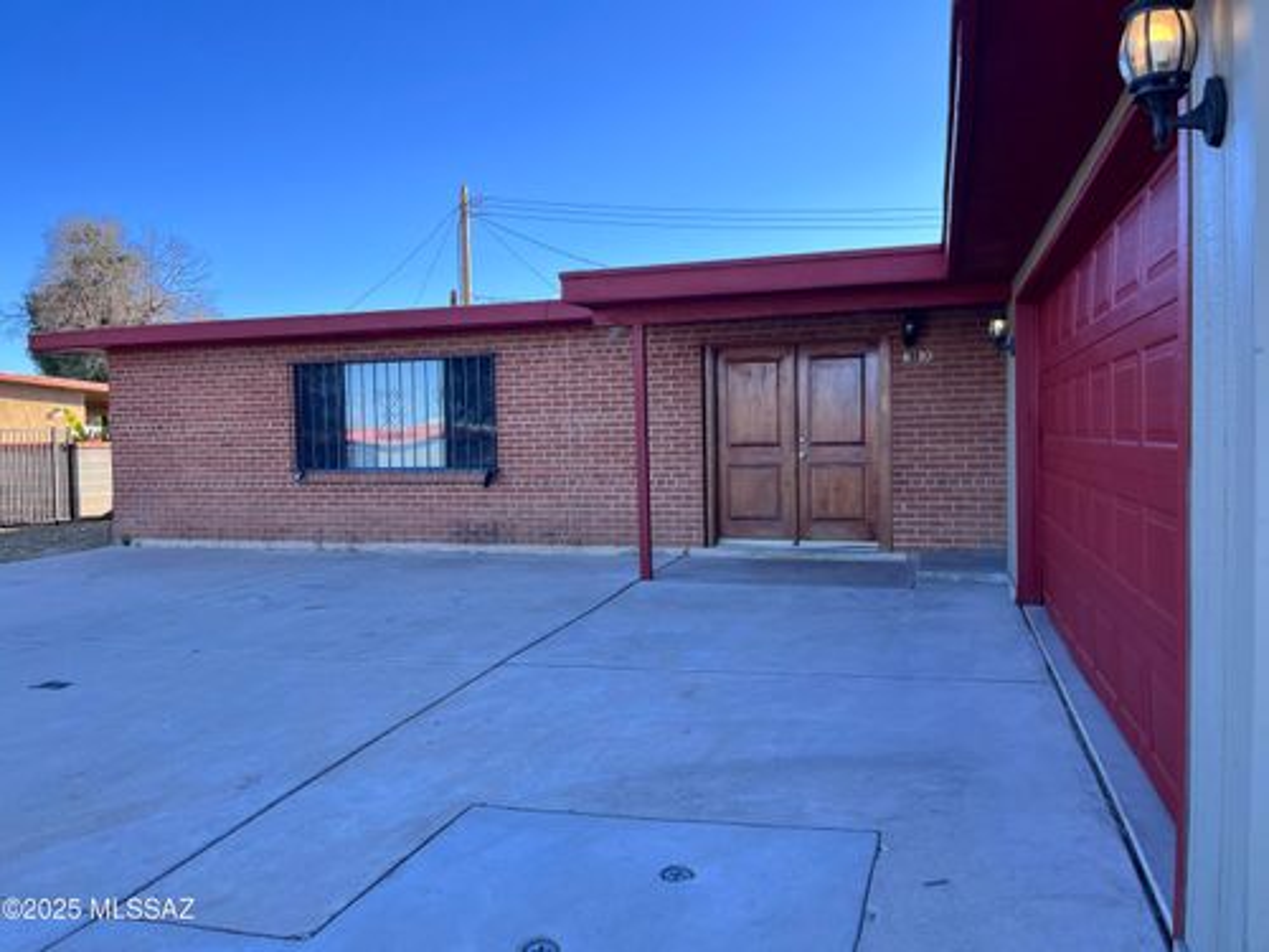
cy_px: 476
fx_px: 953
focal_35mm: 26
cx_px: 634
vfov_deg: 53.1
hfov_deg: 67.3
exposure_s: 1/833
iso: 50
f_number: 1.6
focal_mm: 5.1
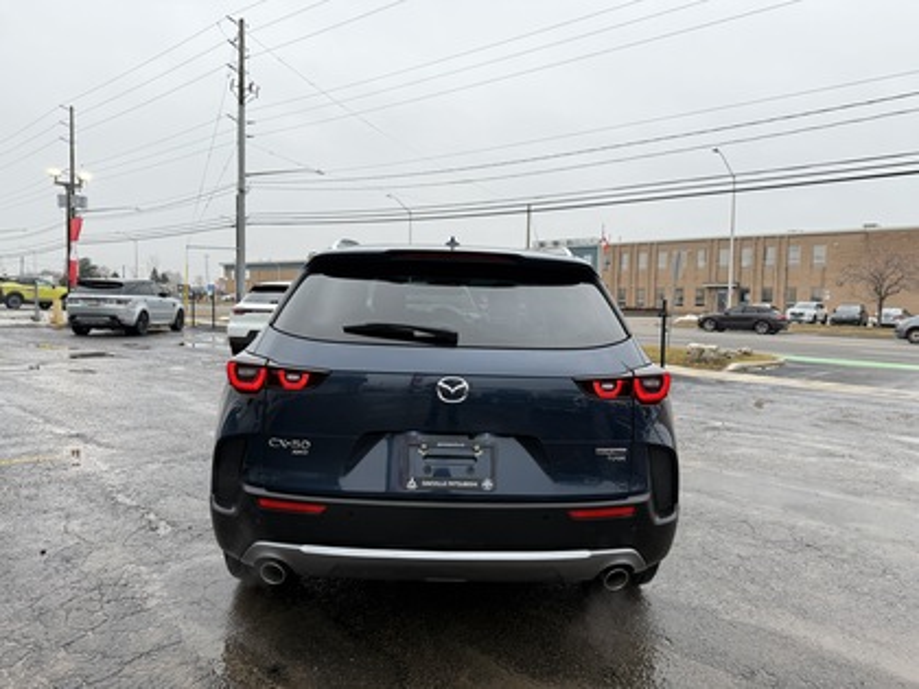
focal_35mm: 24
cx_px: 460
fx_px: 637
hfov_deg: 71.6
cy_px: 344
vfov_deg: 56.8
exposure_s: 1/139
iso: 200
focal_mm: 6.76
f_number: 1.78
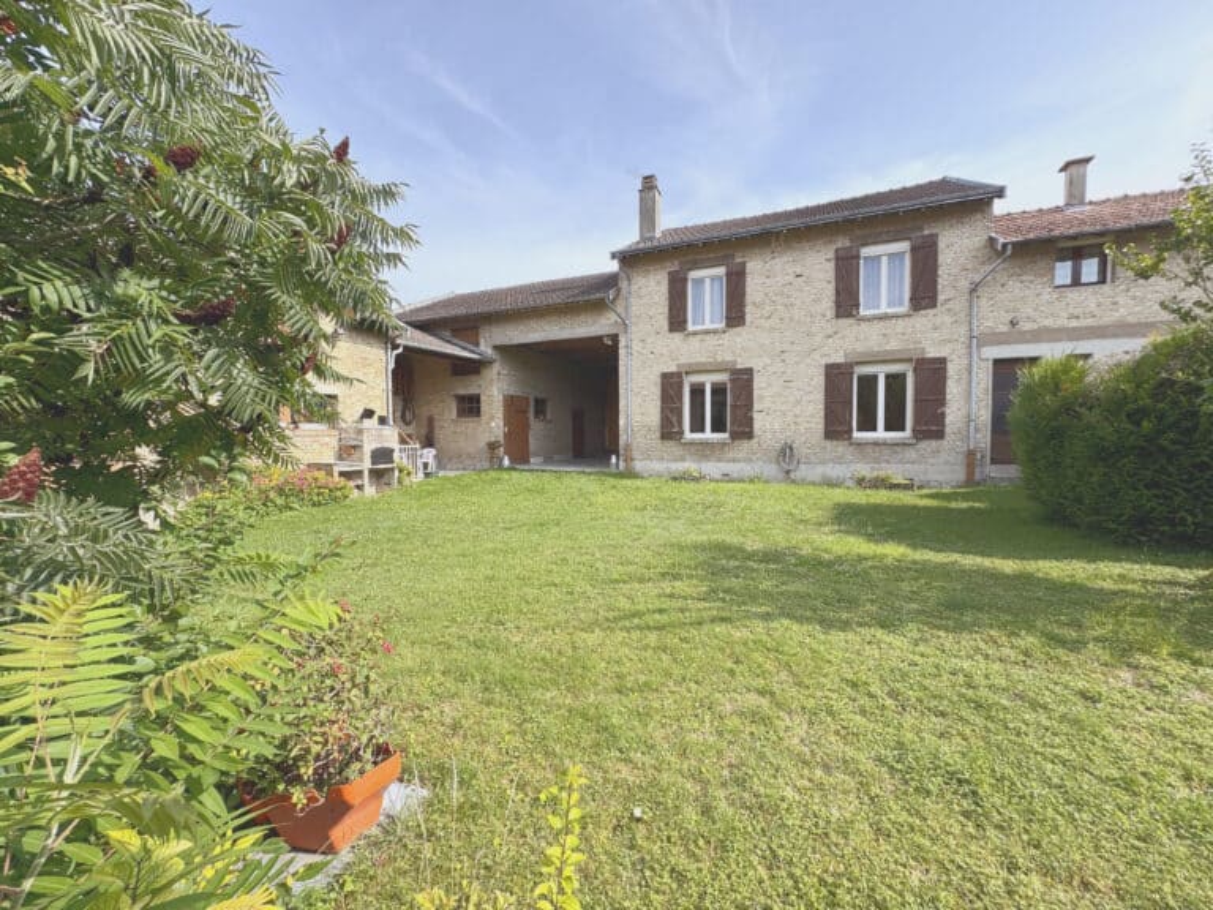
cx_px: 606
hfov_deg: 102.1
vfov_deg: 85.7
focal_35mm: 14
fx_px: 491
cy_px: 455
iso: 40
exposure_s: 1/505
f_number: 2.2
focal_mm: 2.22
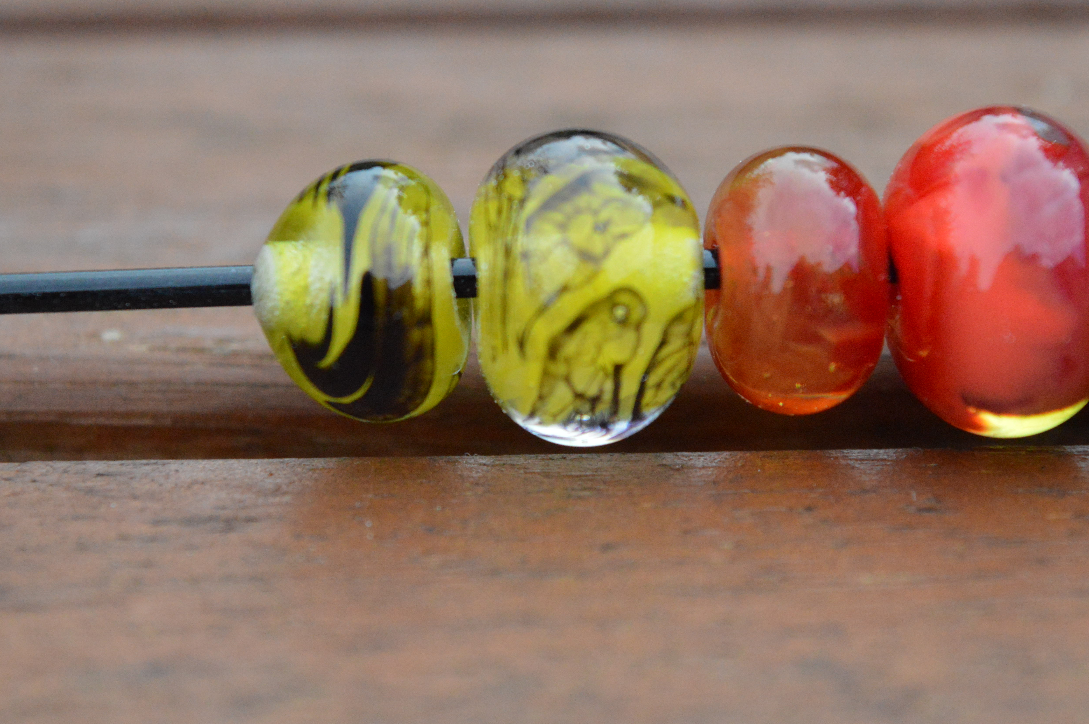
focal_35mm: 100
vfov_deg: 13.7
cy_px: 322
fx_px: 3010
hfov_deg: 20.5
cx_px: 621
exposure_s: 1/4000
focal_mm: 55
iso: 3200
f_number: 5.6
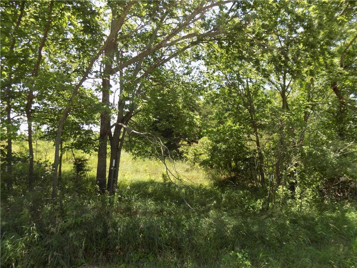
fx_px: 237
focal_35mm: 23
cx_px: 178
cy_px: 134
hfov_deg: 73.9
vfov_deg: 58.9
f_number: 3.1
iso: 80
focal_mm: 4
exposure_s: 1/250
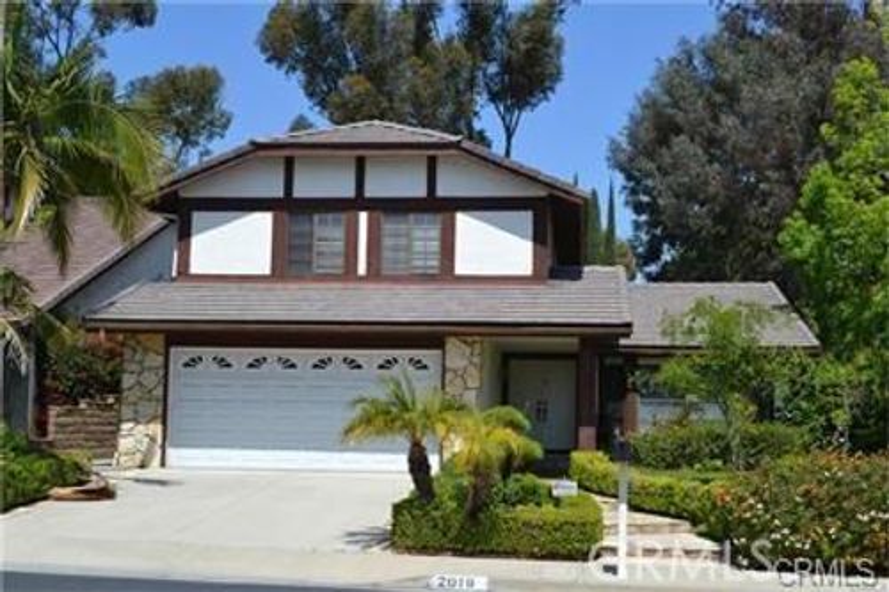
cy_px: 296
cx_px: 444
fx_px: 1185
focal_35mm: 48
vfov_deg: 28.1
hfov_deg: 41.1
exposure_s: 1/250
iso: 100
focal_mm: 32
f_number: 8
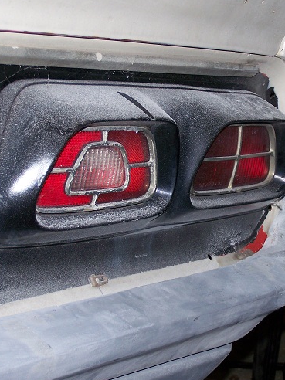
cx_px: 212
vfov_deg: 16.8
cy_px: 178
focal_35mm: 117
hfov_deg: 12.6
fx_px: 1284
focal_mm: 12.4
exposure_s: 1/80
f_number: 3.2
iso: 80
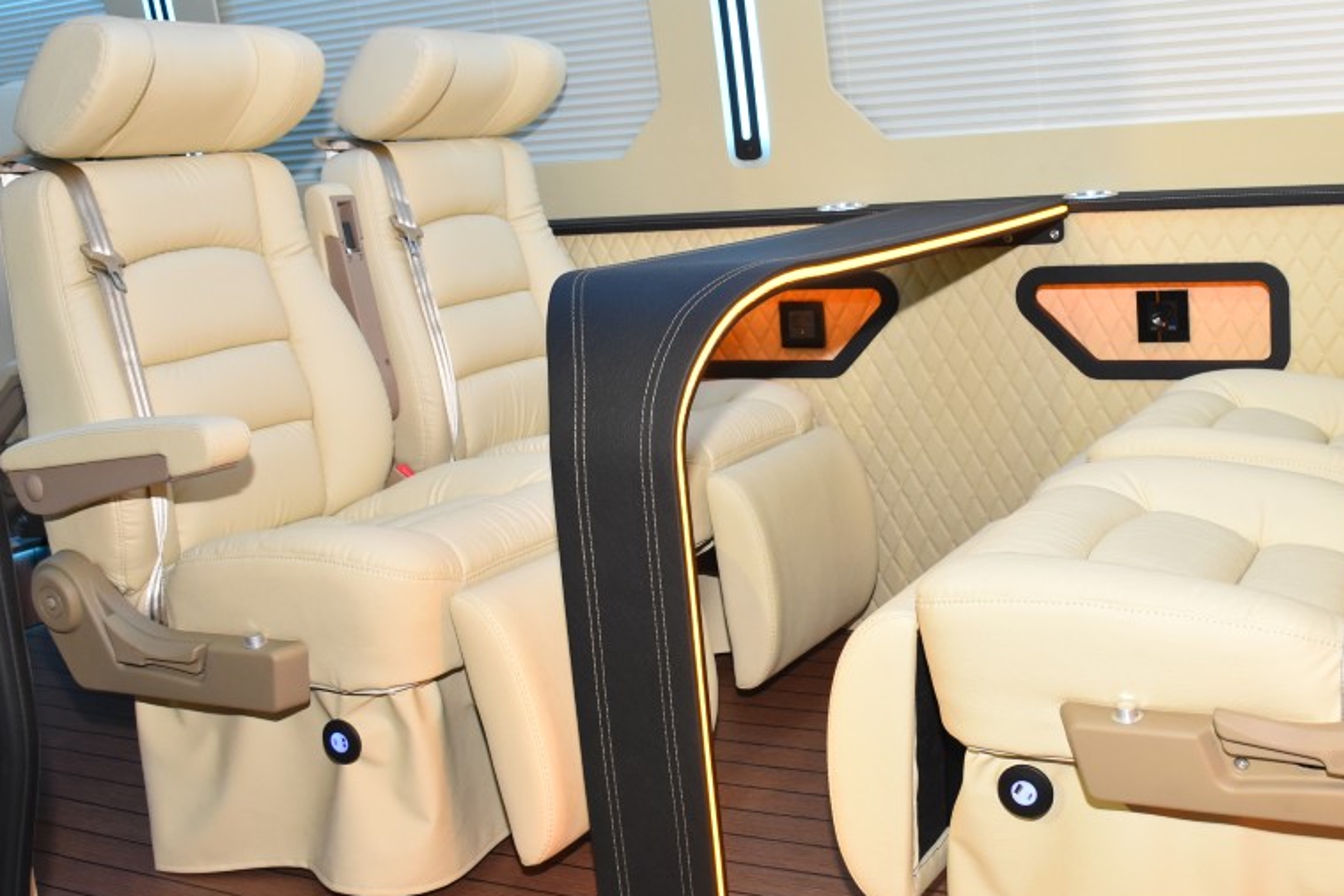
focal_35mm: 41
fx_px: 1530
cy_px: 424
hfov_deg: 47.1
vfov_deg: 32.6
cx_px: 822
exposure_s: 1/80
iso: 800
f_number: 4.5
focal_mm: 18
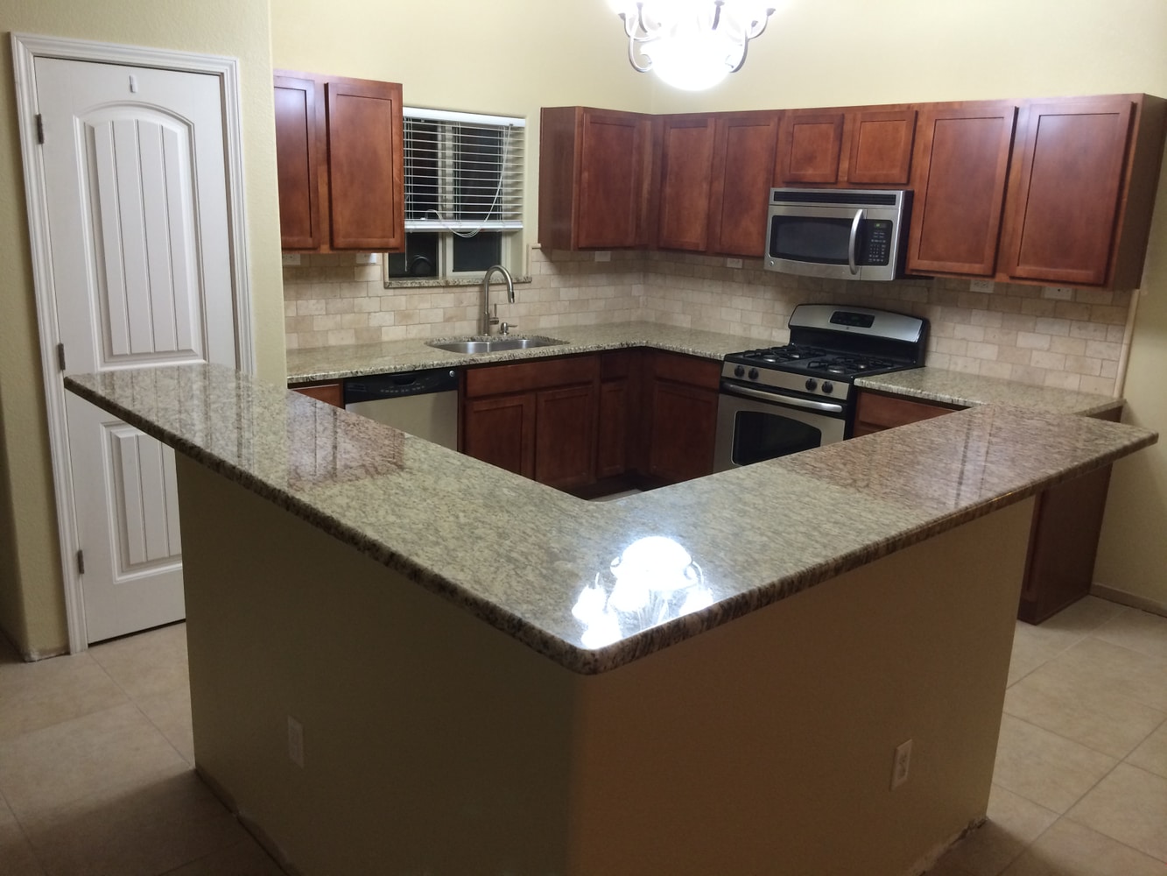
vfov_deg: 46.8
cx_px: 584
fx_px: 1011
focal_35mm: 30
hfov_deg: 60.0
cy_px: 438
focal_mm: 4.12
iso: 100
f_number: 2.2
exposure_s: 1/30
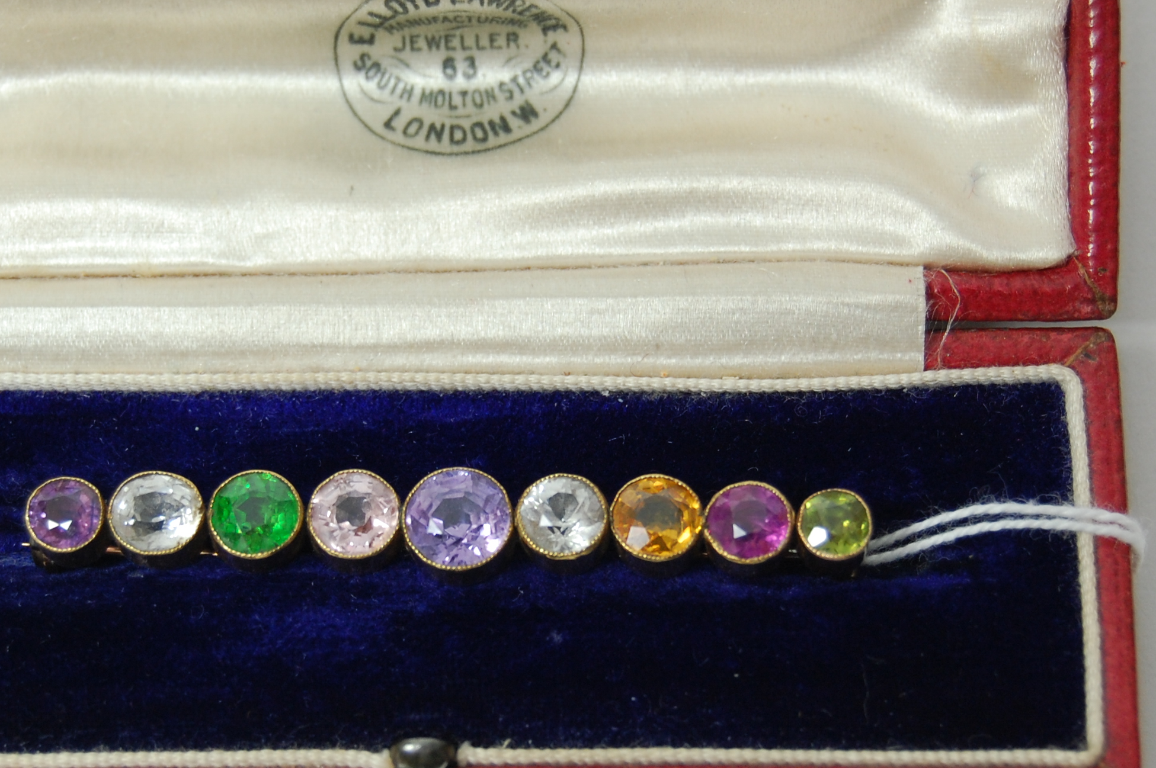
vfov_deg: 12.3
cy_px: 391
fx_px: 3561
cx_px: 469
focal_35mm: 111
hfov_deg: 18.4
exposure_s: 1/50
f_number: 5.6
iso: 400
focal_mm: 48
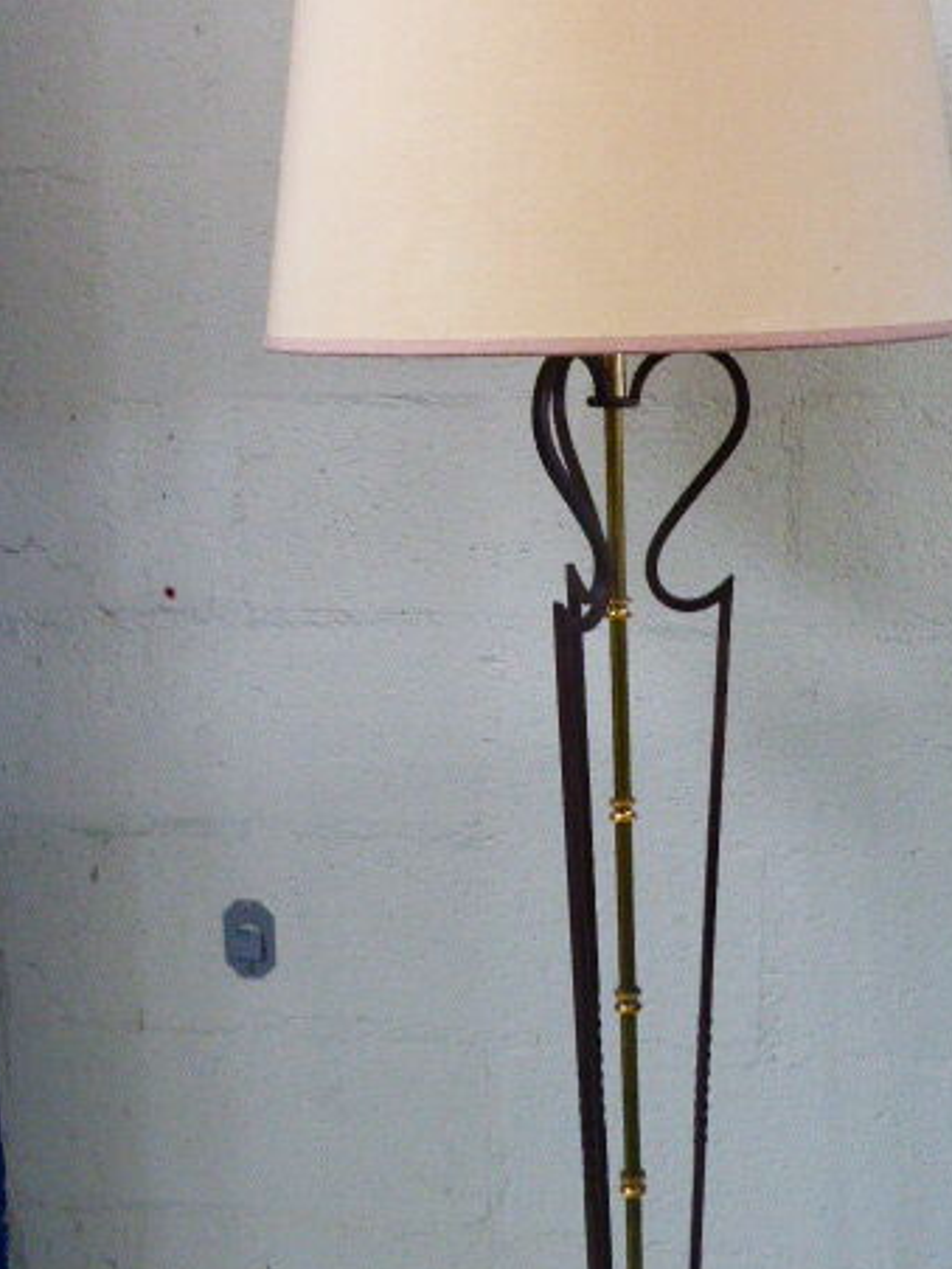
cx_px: 581
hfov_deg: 41.6
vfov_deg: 53.3
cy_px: 469
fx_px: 1247
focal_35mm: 34
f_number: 3.3
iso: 400
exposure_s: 1/15
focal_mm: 4.3
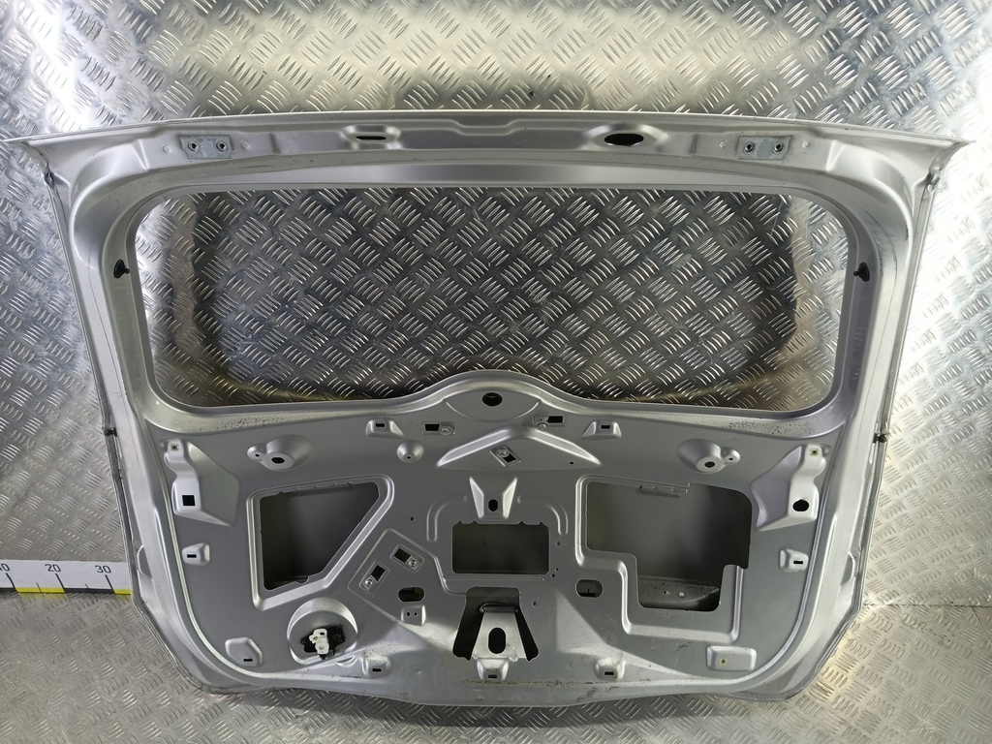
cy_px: 372
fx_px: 659
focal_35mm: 23
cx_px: 496
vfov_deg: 58.9
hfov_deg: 73.9
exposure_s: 1/50
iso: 120
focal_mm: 4.11
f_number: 1.6
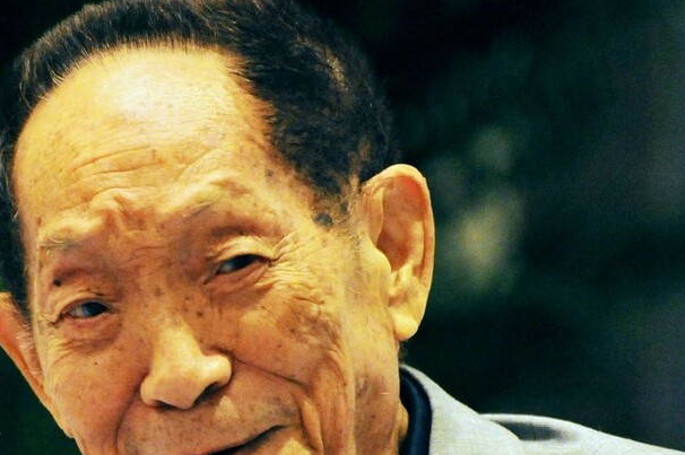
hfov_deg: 4.0
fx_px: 9791
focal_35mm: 515
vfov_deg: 2.7
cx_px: 101
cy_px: 402
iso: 12800
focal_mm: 260
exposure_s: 1/160
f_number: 5.6
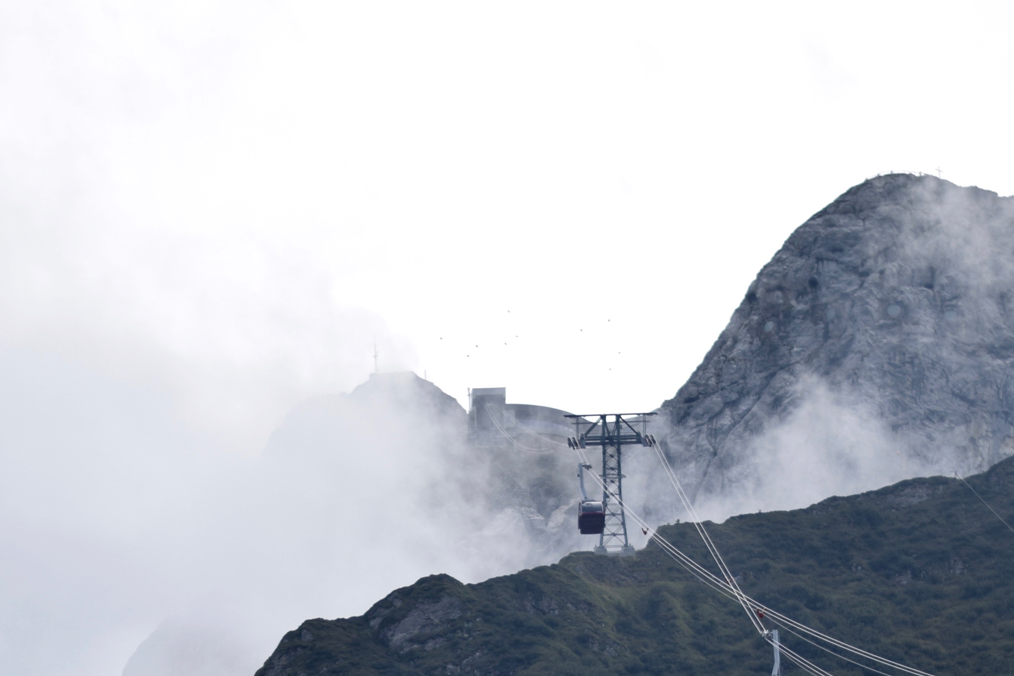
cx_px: 339
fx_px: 5323
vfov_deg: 7.2
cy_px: 728
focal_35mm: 189
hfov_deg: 10.9
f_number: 1.8
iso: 100
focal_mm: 50
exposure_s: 1/4000
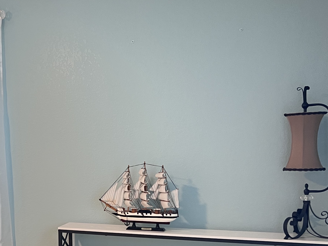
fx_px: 550
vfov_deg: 24.9
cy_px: 185
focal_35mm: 58
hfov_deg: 30.0
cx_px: -27
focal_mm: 5.7
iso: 250
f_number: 1.5
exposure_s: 1/60
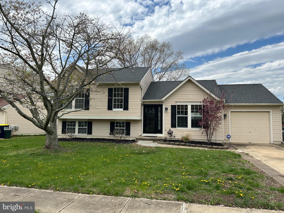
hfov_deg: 67.3
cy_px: 106
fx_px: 213
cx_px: 142
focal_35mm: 26
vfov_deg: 53.1
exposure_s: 1/3831
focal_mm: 5.7
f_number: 1.5
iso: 50
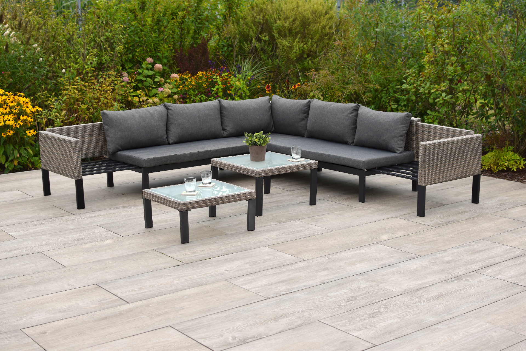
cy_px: 176
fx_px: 767
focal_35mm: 52
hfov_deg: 37.9
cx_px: 263
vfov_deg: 25.8
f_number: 2.8
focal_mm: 35
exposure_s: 1/1000
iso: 125
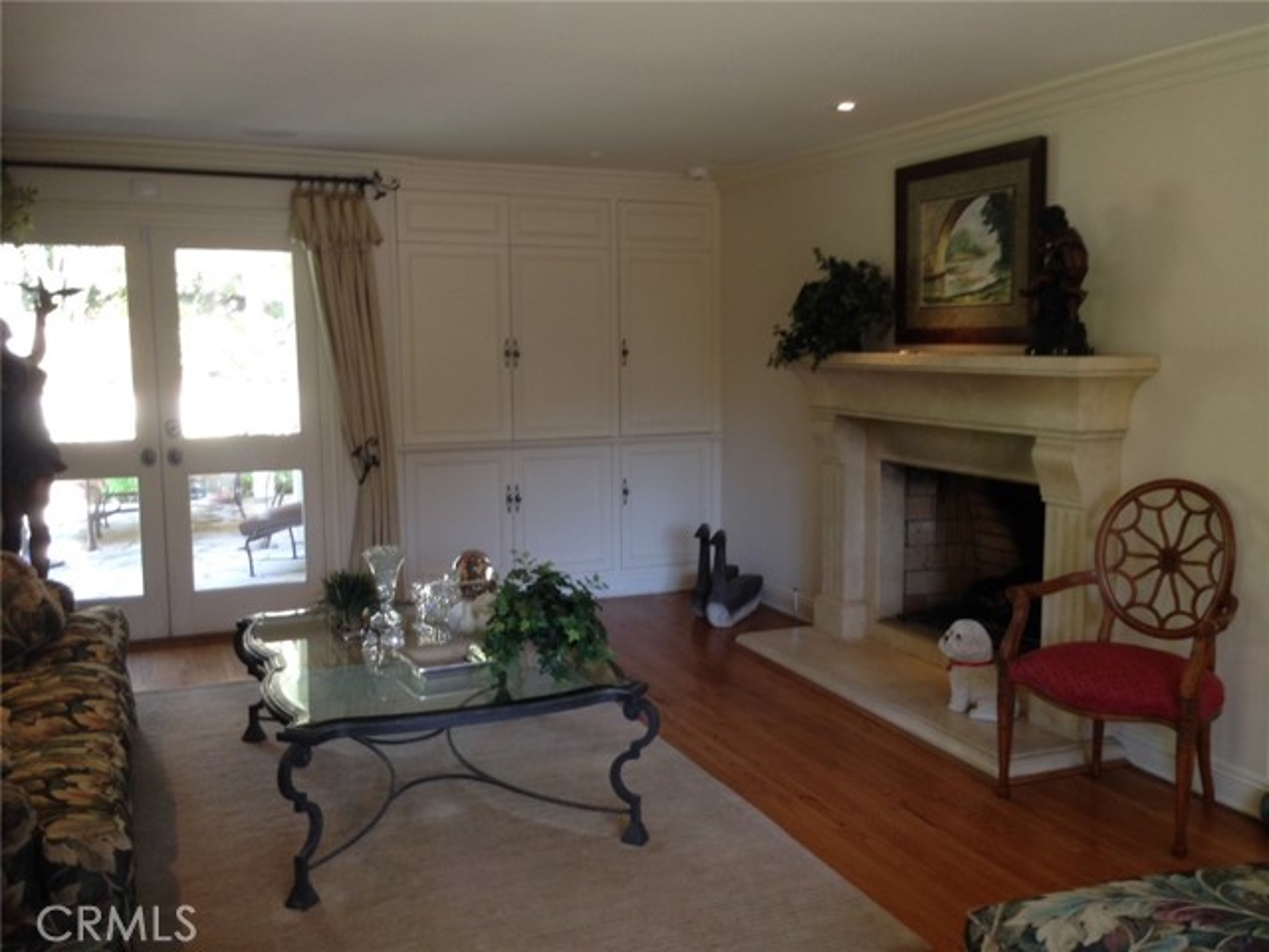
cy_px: 476
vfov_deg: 42.9
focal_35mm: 33
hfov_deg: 55.4
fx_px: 1210
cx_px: 634
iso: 64
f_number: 2.4
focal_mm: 4.12
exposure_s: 1/20
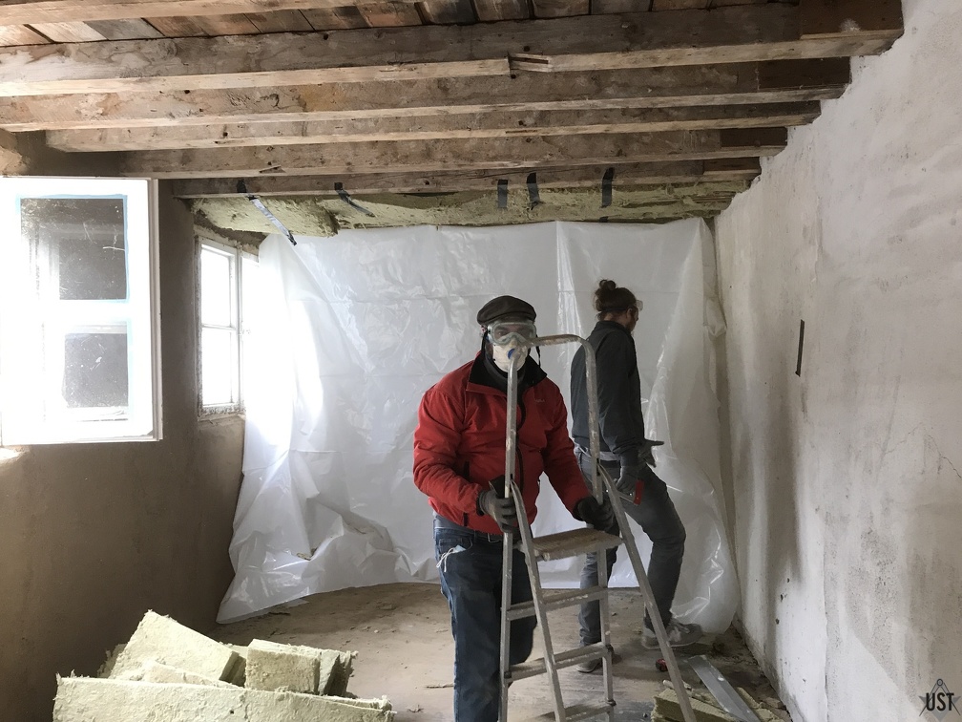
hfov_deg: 63.4
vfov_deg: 49.7
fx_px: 778
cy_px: 361
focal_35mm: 28
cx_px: 481
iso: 40
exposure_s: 1/25
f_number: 1.8
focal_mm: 3.99
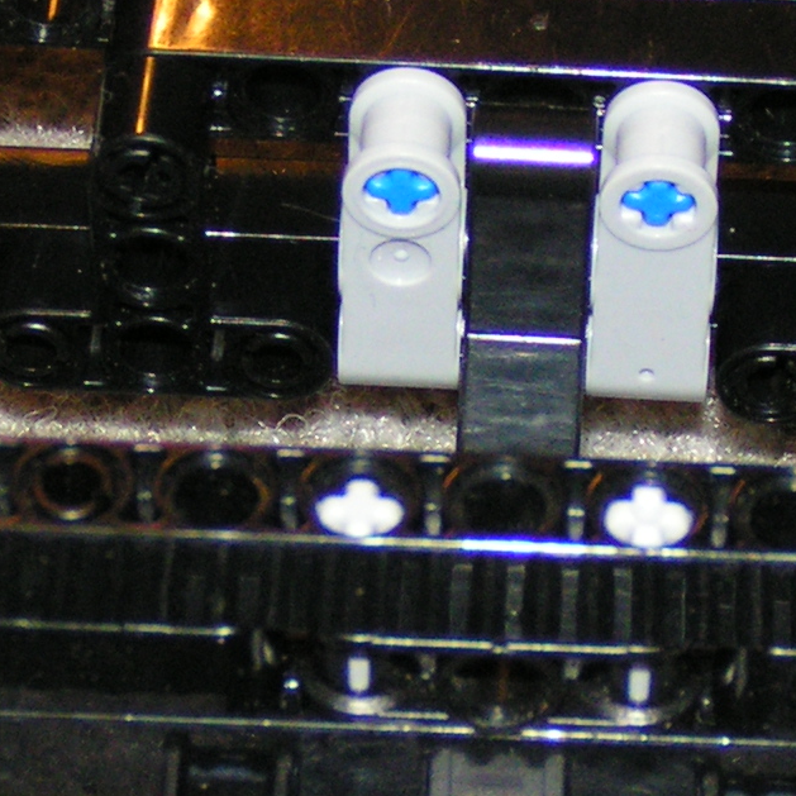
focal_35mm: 187
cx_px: 581
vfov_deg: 9.3
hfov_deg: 9.3
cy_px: 591
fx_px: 4865
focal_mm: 10
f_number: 3.2
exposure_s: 1/80
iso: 200
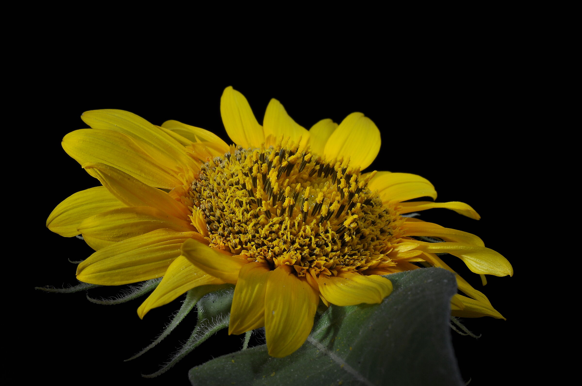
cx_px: 291
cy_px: 193
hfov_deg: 33.4
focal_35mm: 60
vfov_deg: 22.6
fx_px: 969
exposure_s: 13
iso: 200
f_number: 22
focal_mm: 40
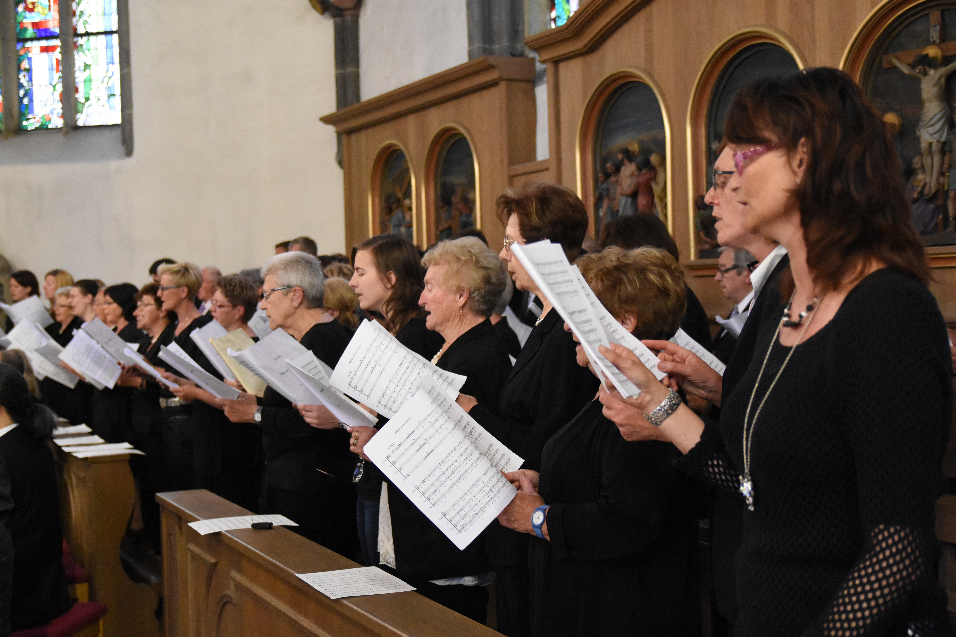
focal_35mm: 48
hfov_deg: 41.1
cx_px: 478
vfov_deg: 28.1
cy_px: 318
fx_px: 1275
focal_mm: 32
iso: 5600
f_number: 2.8
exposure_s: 1/250
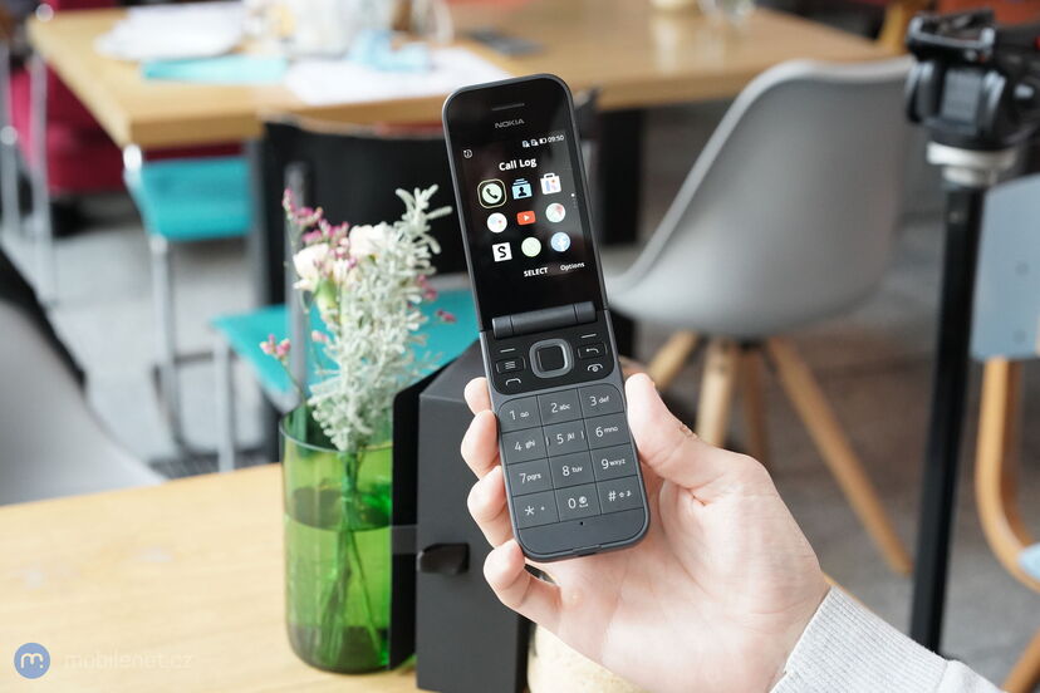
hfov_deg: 36.2
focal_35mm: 55
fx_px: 1589
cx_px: 520
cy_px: 346
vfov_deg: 24.6
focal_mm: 55
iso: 6400
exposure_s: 1/250
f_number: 5.6
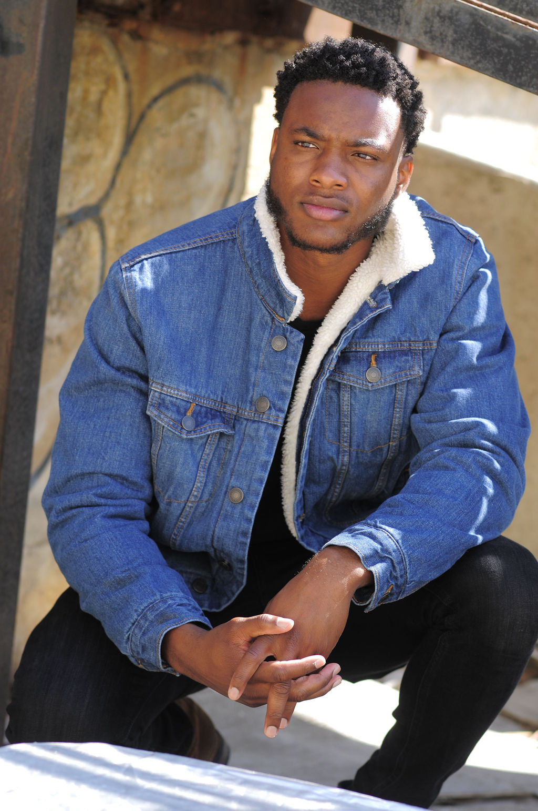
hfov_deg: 10.7
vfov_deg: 16.1
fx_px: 2866
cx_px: 269
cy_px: 406
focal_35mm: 128
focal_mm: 85
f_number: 4
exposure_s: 1/250
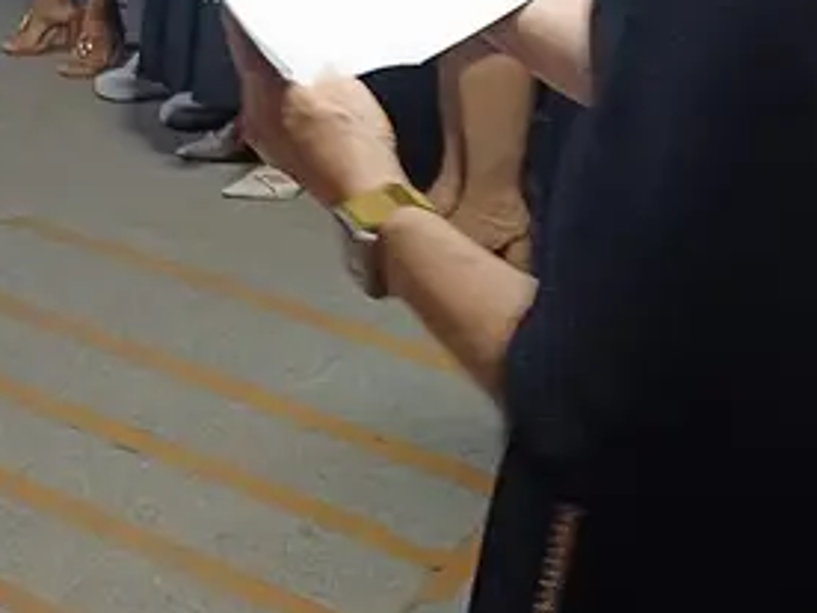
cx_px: 15
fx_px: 1841
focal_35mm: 78
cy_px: -161
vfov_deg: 17.8
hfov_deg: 24.0
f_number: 1.8
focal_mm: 4.65
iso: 500
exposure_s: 1/24
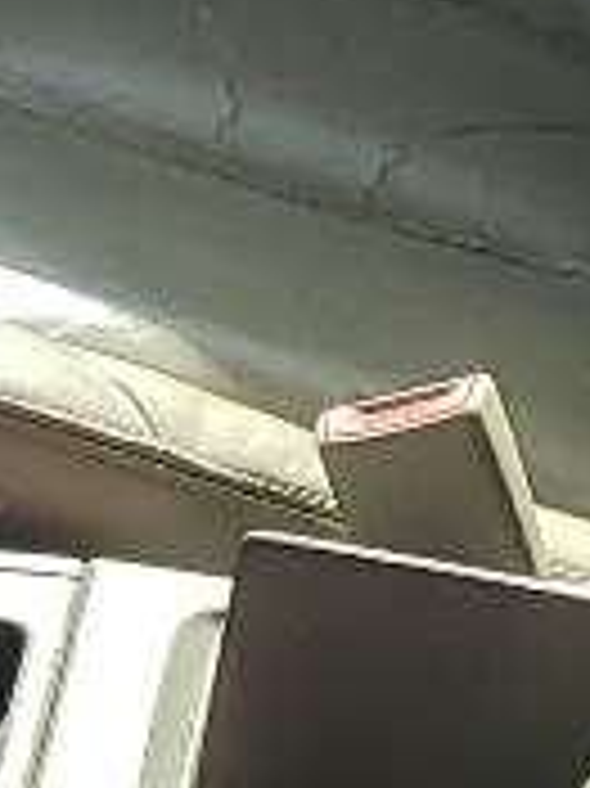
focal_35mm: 238
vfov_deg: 8.3
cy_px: 324
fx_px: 5415
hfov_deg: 5.8
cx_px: -1121
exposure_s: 1/1111
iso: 50
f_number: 1.5
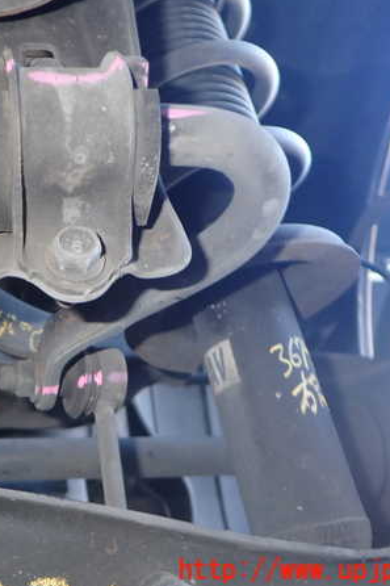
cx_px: 81
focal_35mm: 42
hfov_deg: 31.1
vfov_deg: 46.4
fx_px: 683
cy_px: 292
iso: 200
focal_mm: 5.4
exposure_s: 1/30
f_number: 2.3
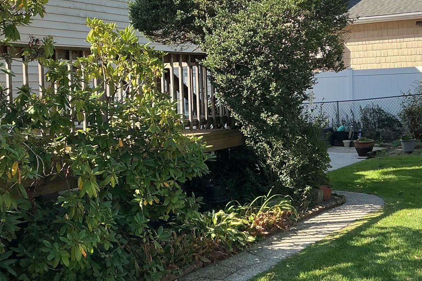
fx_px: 610
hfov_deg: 38.2
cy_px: 110
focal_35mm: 52
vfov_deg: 25.9
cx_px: 203
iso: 25
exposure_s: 1/551
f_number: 1.8
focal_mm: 3
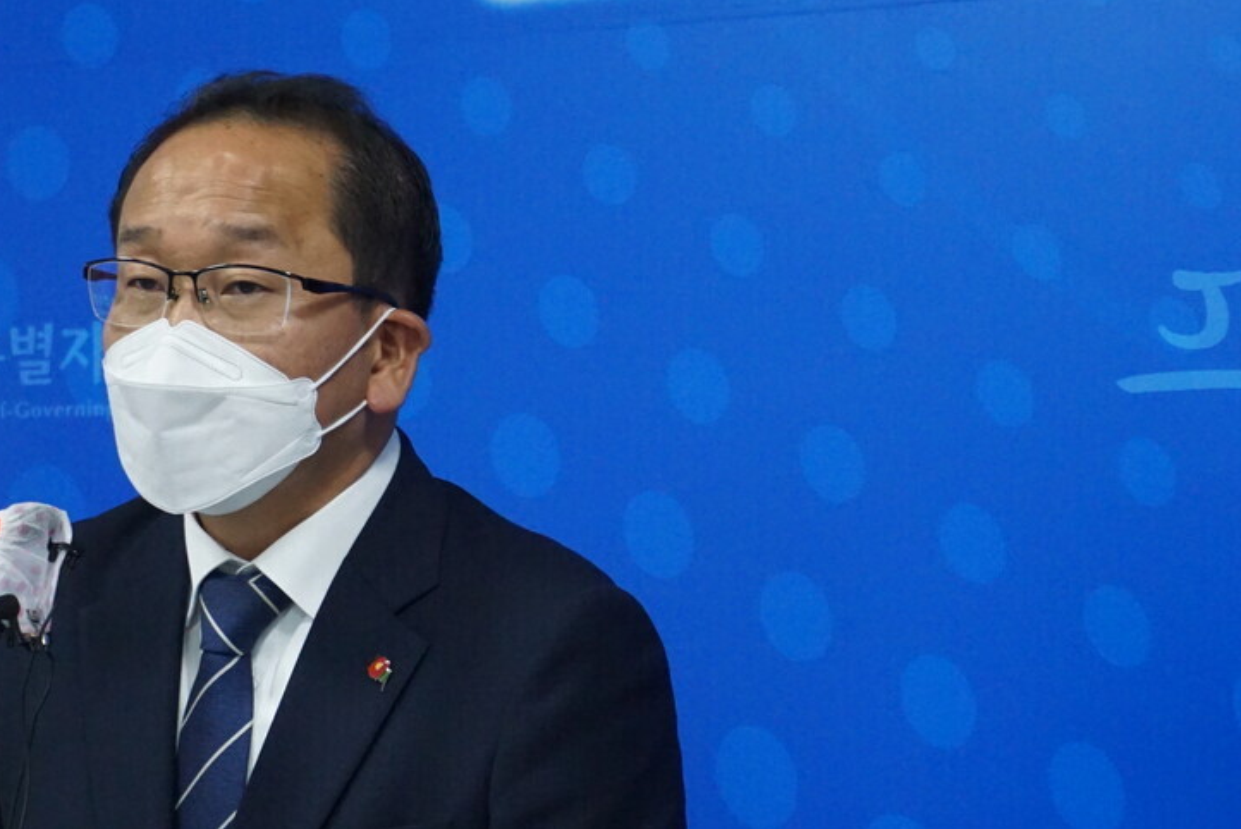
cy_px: 350
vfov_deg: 10.3
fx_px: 4586
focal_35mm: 133
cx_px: 471
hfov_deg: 15.4
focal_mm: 50
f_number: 5.6
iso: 3200
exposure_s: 1/125
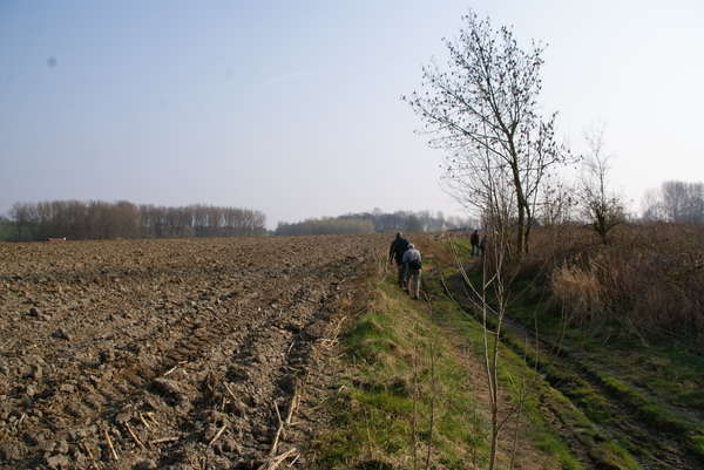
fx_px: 528
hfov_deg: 67.3
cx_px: 352
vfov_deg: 48.0
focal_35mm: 27
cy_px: 235
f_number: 10
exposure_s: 1/160
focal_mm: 18
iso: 100
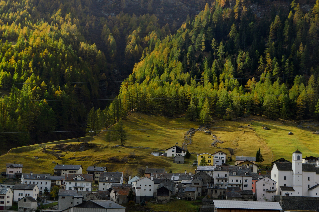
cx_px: 160
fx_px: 637
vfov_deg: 18.9
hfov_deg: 28.1
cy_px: 106
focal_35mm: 72
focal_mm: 48
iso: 100
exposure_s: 1/125
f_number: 11
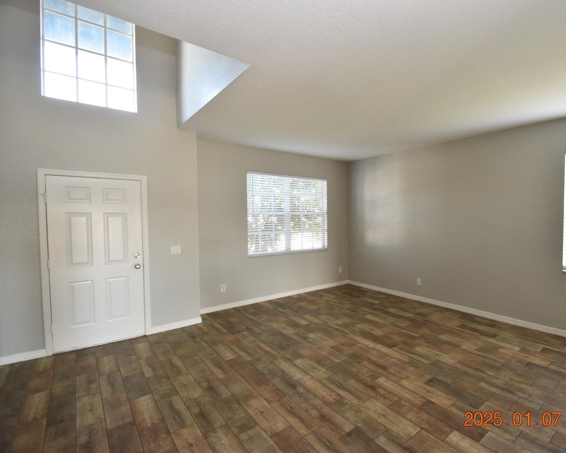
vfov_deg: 77.0
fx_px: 285
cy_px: 226
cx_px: 338
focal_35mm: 17
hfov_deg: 88.6
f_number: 5
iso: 800
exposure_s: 1/100
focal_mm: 10
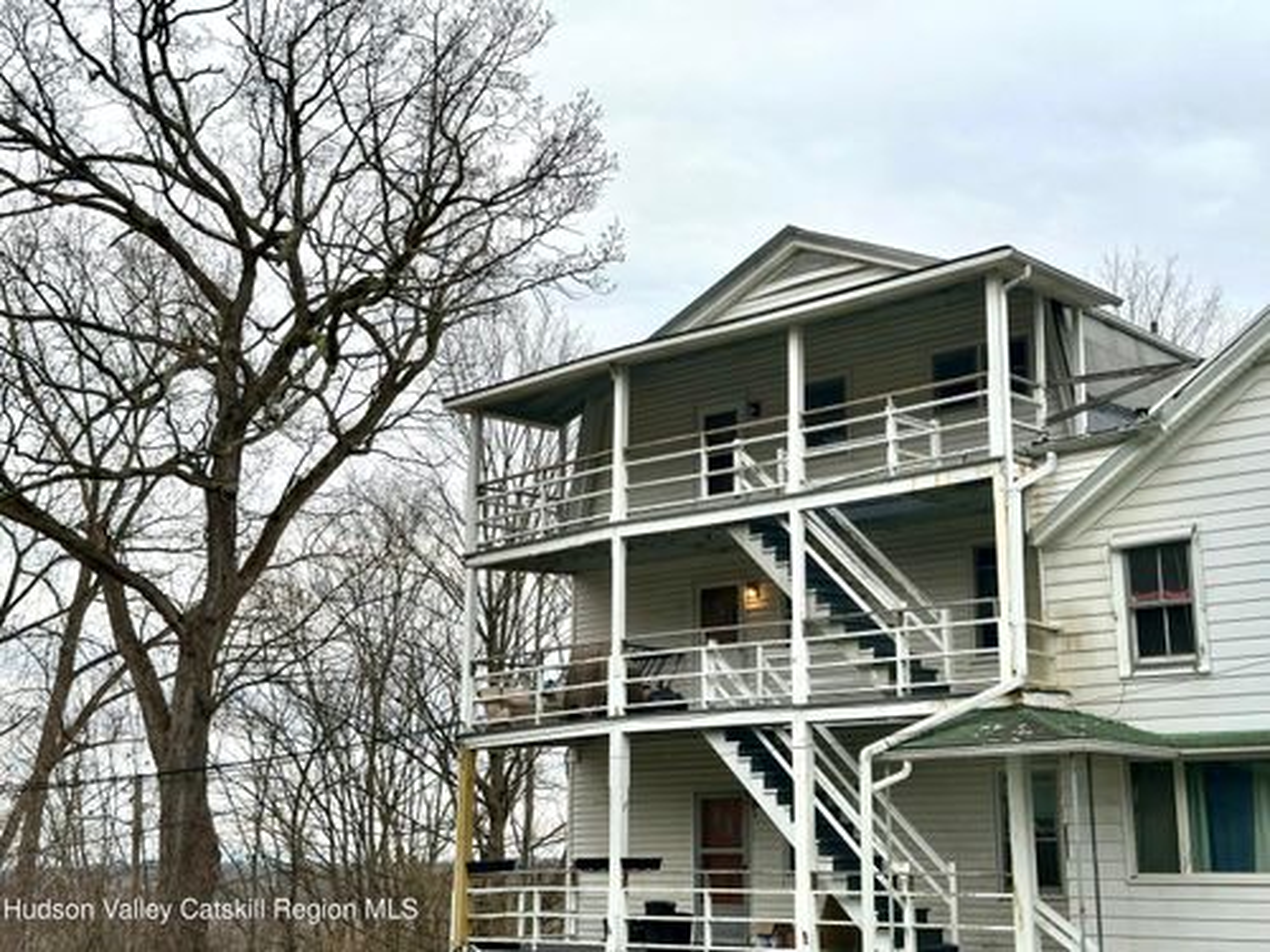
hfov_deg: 39.7
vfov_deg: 30.3
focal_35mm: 48
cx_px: 635
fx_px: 1761
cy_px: 476
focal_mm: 6.86
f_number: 1.78
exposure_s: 1/571
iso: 64
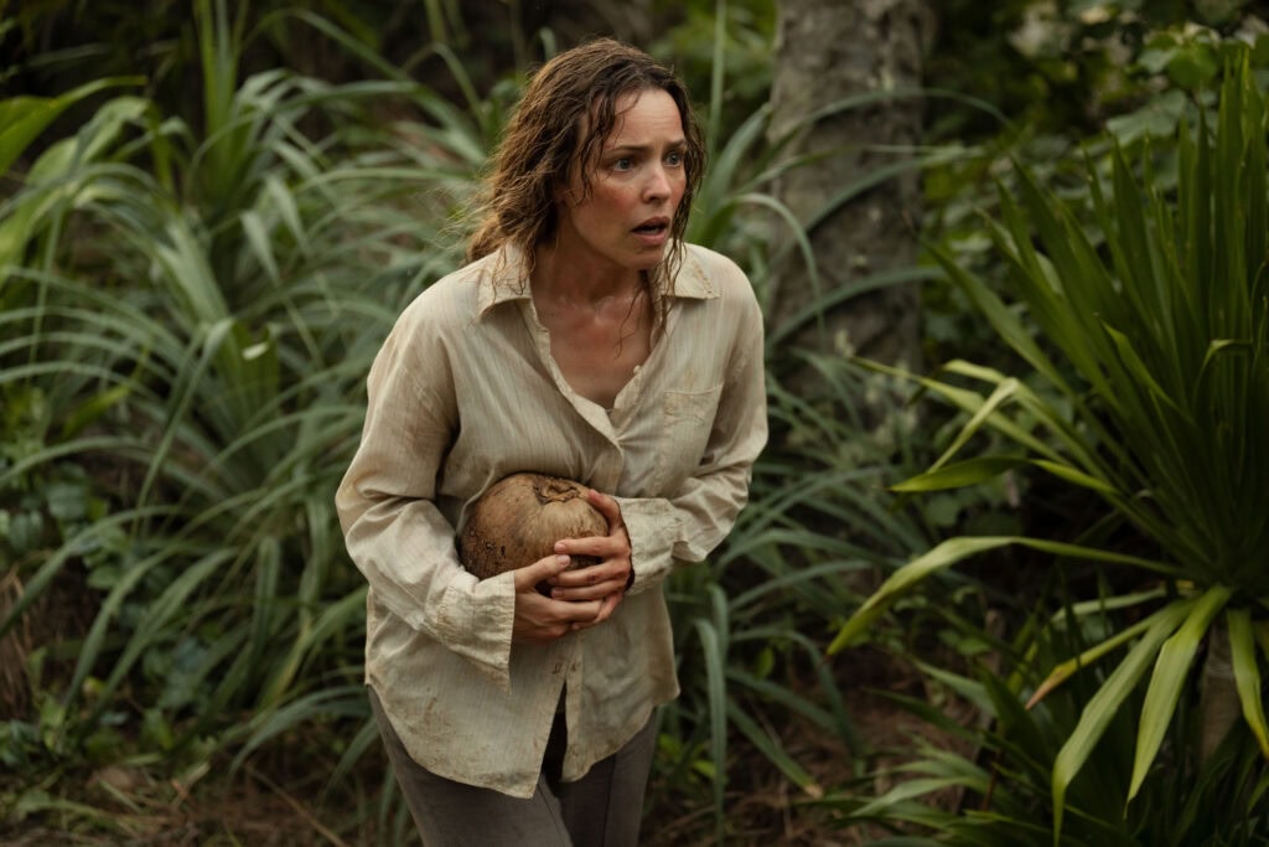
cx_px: 634
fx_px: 2468
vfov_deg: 19.5
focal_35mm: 70
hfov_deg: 28.8
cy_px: 424
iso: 1600
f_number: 2.8
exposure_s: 1/1250
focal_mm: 70
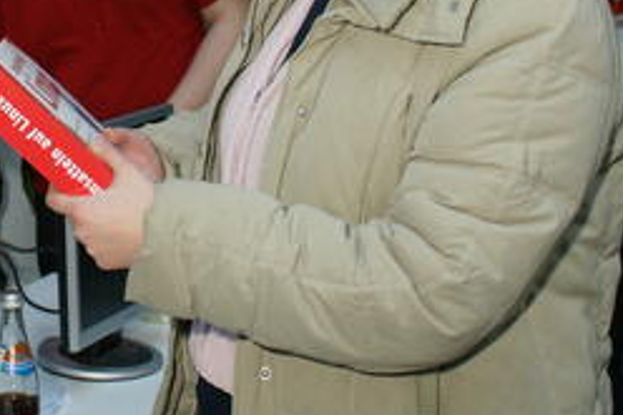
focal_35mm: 93
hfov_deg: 21.1
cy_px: -64
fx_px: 1608
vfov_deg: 14.3
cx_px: -8
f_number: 5.6
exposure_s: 1/60
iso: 800
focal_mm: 24
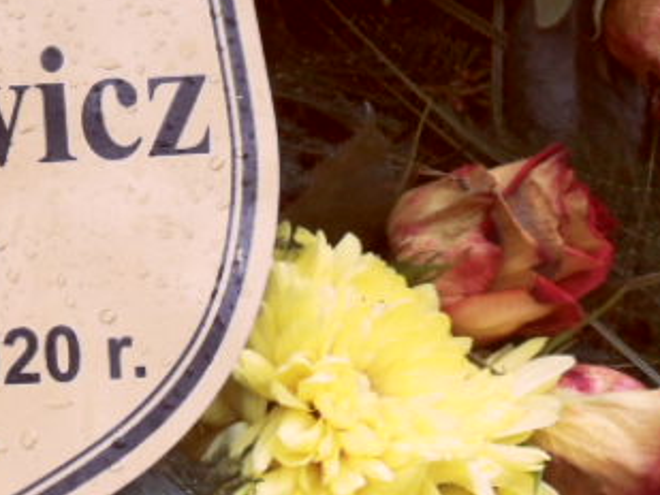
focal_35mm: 106
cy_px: 222
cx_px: -26
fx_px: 2022
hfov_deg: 18.0
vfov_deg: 14.0
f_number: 3.4
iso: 160
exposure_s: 1/30
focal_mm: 5.3
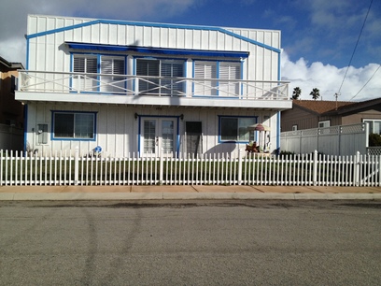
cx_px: 190
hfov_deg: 52.6
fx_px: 385
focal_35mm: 35
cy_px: 143
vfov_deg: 40.7
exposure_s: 1/4608
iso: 50
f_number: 2.4
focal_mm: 4.28
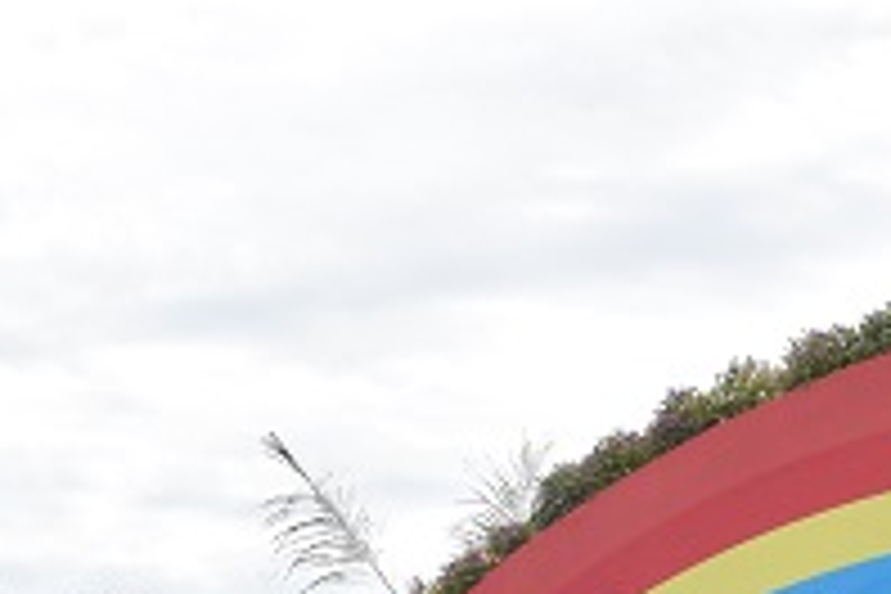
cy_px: 868
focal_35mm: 153
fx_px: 3786
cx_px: 932
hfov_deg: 13.2
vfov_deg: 8.8
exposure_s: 1/1250
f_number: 18
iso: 2000
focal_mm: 32
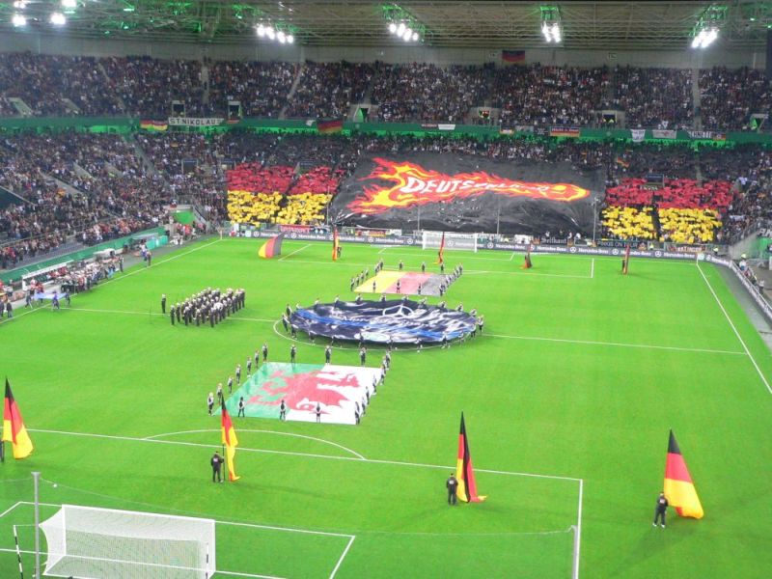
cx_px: 386
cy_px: 290
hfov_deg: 40.4
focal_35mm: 47
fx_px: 1048
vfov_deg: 30.9
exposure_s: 1/60
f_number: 2.8
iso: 400
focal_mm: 7.8
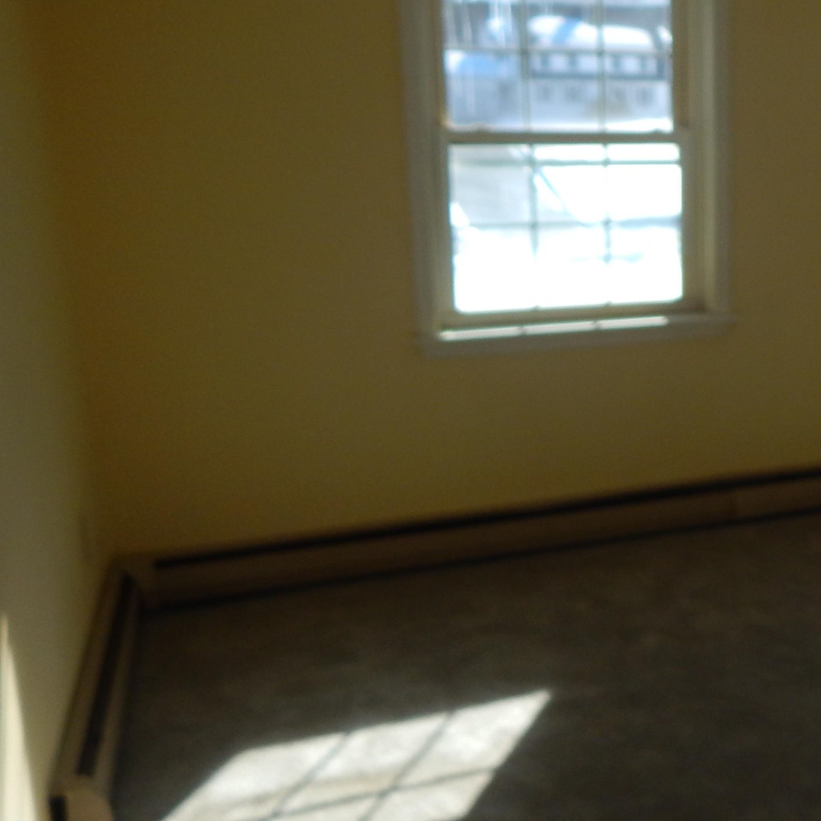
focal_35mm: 43
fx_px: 1154
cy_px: 364
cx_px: 830
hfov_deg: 35.3
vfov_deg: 39.1
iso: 125
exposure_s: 1/500
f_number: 3
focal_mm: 4
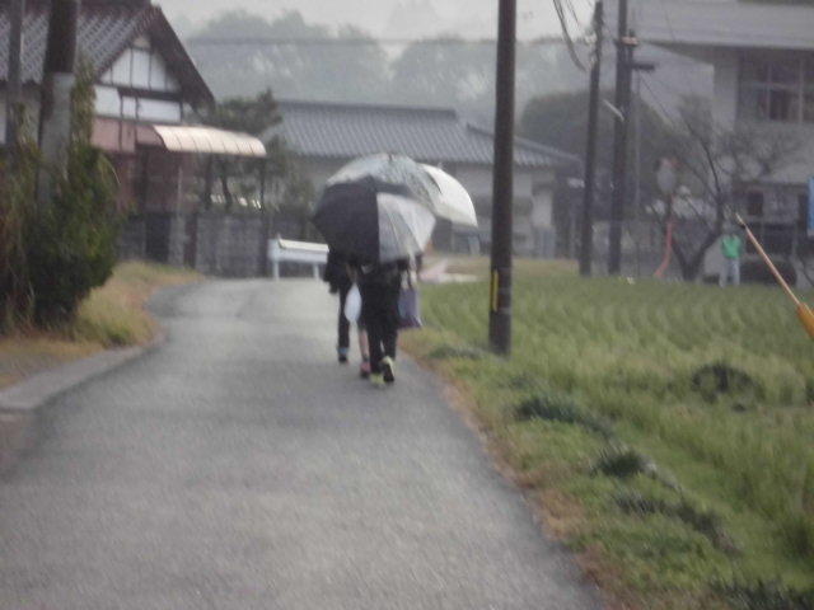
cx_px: 407
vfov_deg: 9.5
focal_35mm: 156
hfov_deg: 12.7
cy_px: 305
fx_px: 3668
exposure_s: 1/60
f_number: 6.5
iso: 800
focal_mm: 27.6
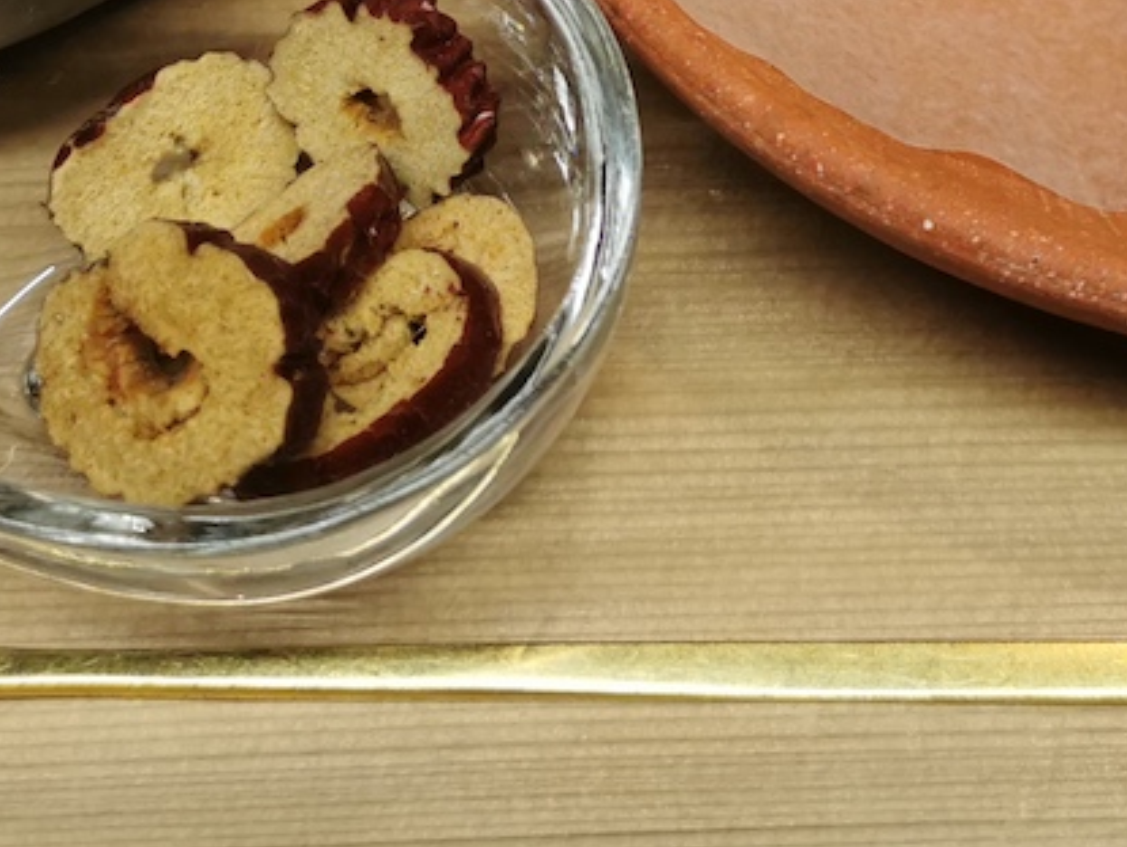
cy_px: -228
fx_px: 2542
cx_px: 709
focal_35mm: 78
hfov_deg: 24.9
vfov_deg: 17.8
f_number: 1.8
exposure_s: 1/120
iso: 200
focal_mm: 5.58
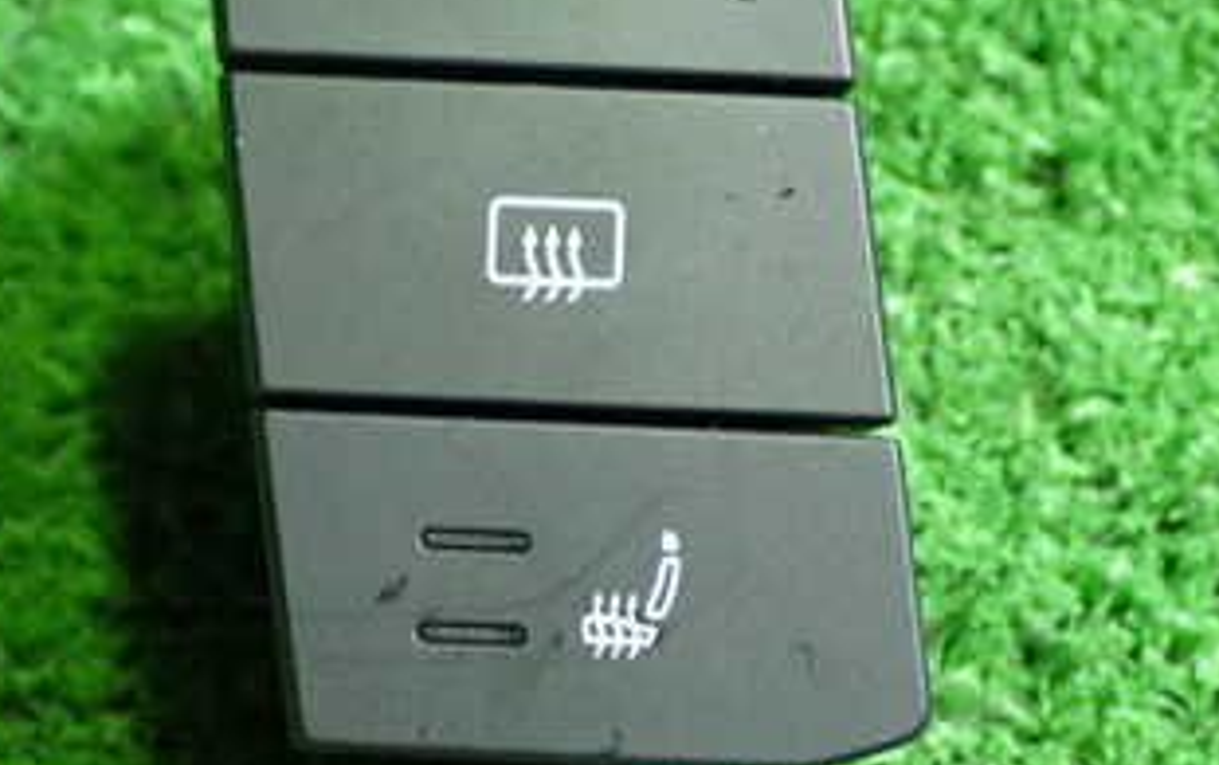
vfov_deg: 13.6
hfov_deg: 21.6
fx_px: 3192
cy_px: 286
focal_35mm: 96
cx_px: 553
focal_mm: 8.4
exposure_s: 1/30
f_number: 3.1
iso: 800
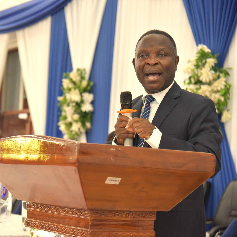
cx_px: 60
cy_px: 118
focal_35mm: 96
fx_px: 744
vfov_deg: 18.1
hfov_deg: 18.0
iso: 2500
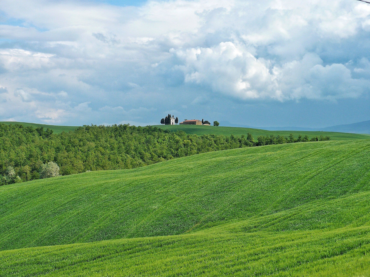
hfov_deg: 28.2
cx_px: 185
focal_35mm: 69
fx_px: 738
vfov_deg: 21.3
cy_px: 138
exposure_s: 1/160
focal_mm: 11.4
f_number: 9
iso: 100
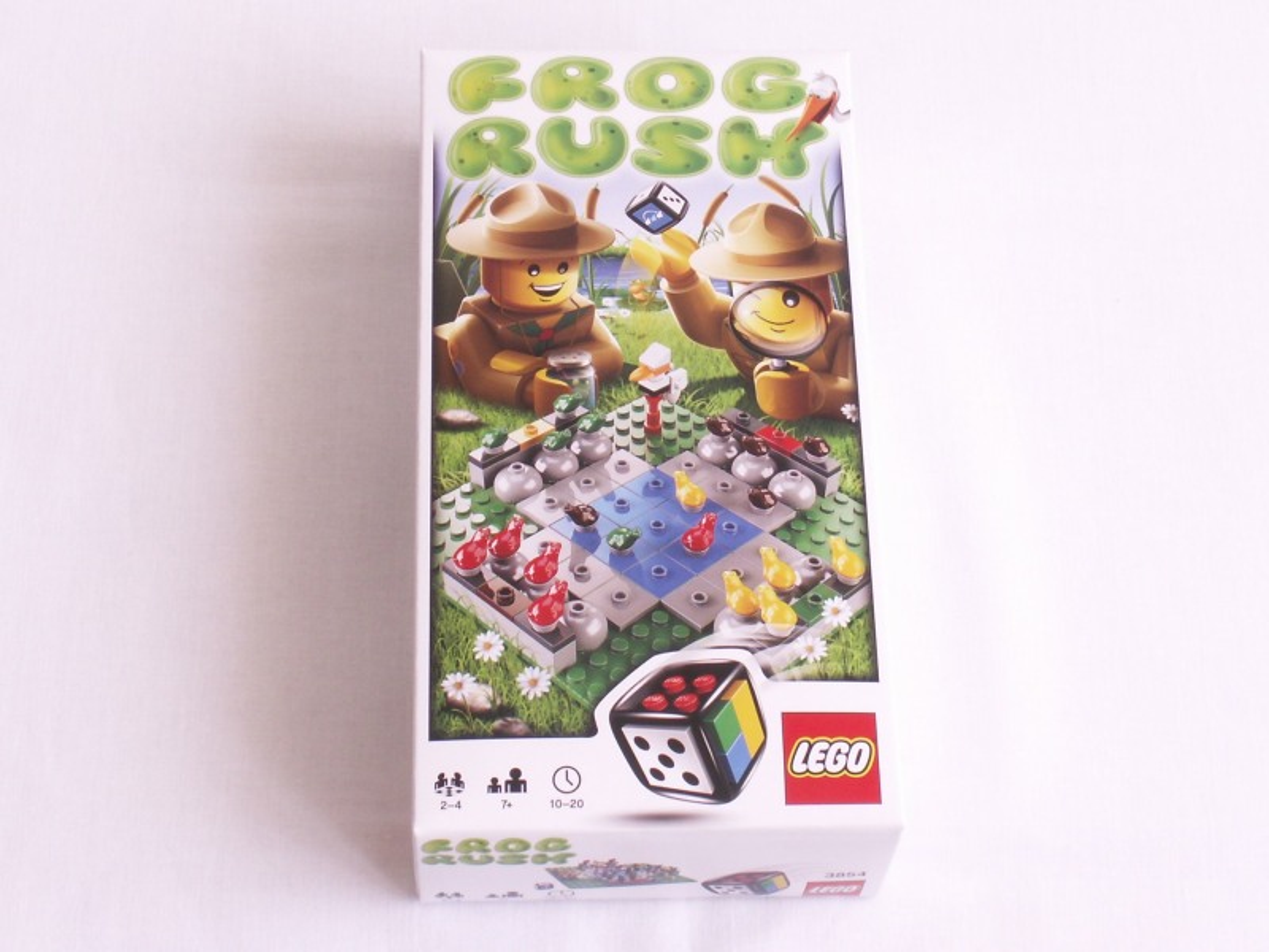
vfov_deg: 29.1
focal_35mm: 50
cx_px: 634
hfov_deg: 38.2
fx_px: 1833
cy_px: 476
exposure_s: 1/3
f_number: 8
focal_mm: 8.31
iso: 50
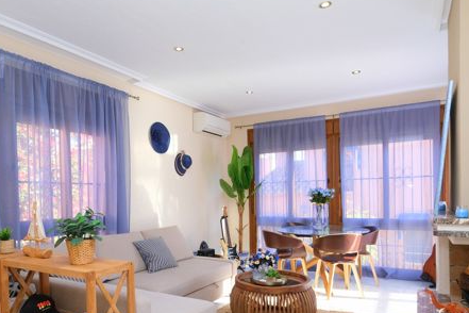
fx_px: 313
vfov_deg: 52.4
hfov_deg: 73.7
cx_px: 228
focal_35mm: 24
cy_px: 200
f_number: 4
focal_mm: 10
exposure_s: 1/125
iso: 400
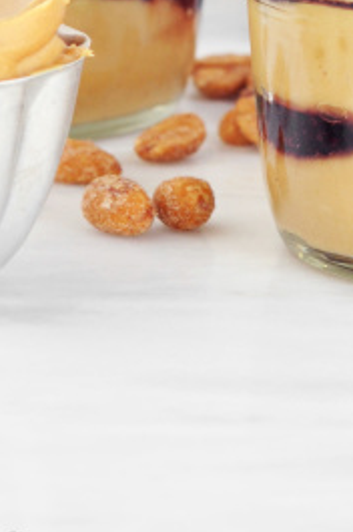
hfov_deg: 4.7
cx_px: 600
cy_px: -458
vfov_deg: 6.9
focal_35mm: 290
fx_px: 4276
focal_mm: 50
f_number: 5
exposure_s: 1/60
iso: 250
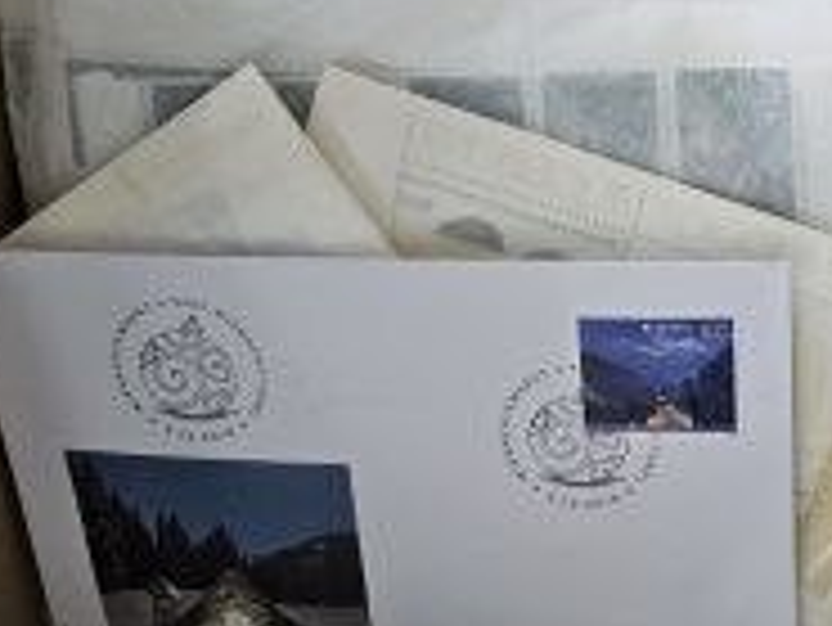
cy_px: 59
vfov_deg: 25.3
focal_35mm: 56
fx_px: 1347
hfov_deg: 30.3
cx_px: 940
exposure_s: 1/120
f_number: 1.7
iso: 160
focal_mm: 6.3
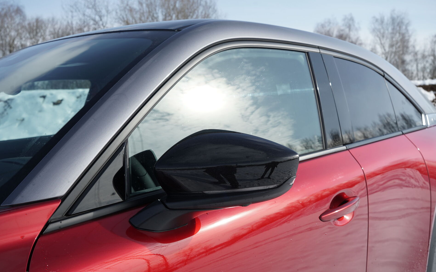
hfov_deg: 54.0
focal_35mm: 36
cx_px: 217
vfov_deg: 35.3
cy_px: 145
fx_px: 428
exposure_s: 1/400
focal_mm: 35
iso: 200
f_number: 8
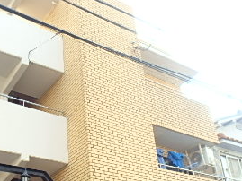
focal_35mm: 50
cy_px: 163
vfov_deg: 28.0
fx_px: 350
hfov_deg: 37.7
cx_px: 78
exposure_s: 1/100
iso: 125
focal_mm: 3.7
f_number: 3.5
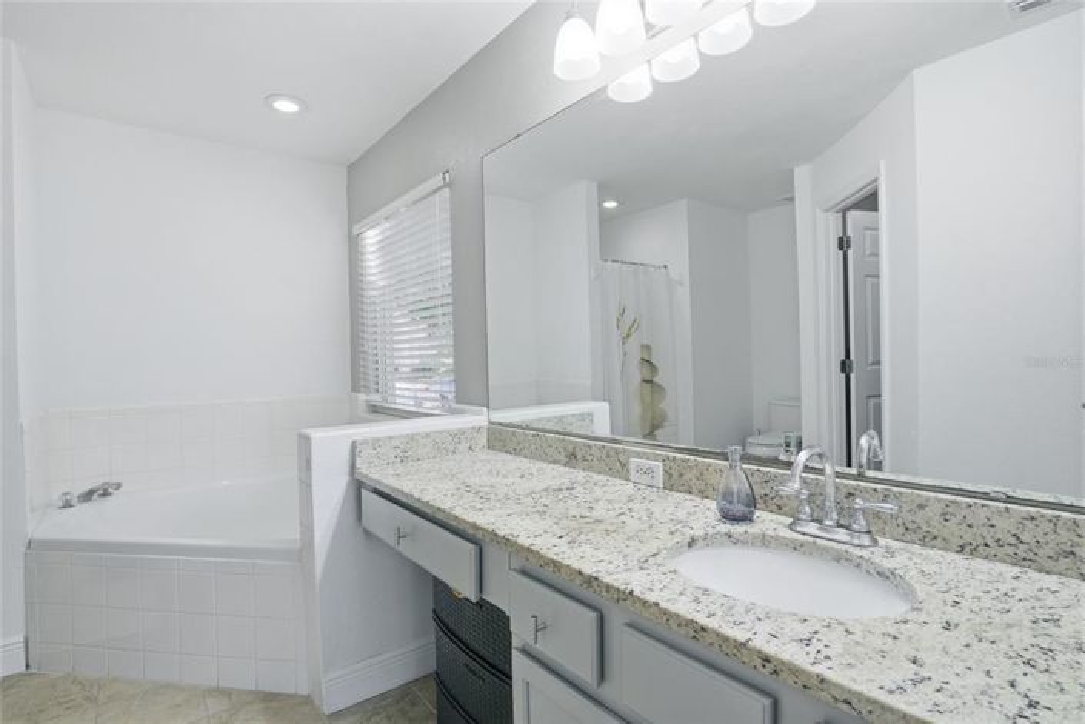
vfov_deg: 72.1
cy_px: 362
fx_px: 497
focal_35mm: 16
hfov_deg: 95.0
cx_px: 542
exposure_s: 1/100
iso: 200
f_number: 8
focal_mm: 11
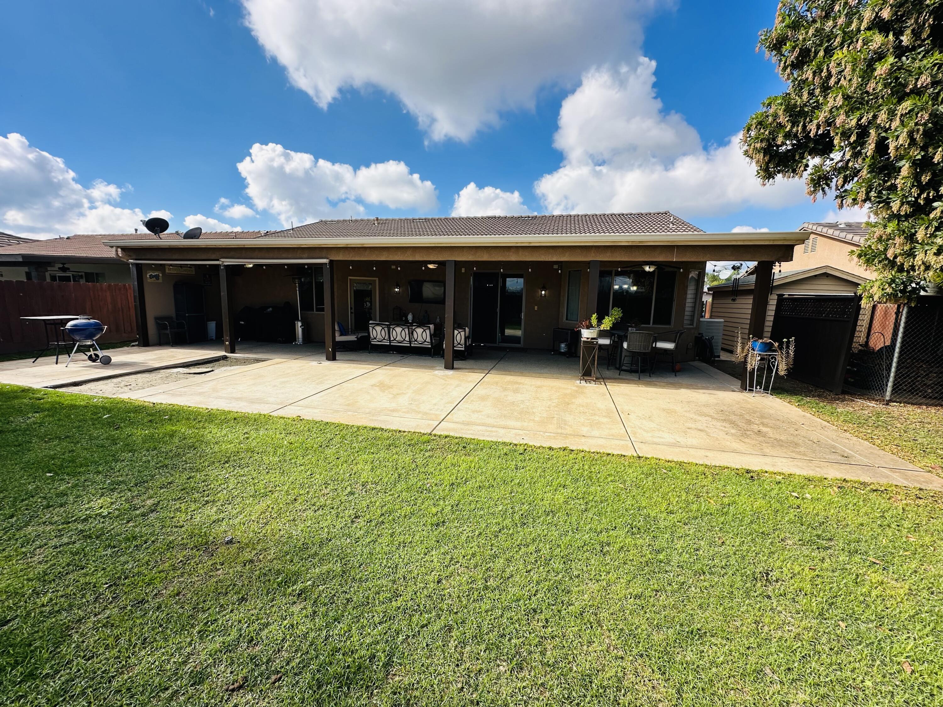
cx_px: 472
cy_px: 354
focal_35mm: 14
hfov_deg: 102.1
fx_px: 381
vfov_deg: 85.7
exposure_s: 1/1159
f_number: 2.2
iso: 40
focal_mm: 2.22
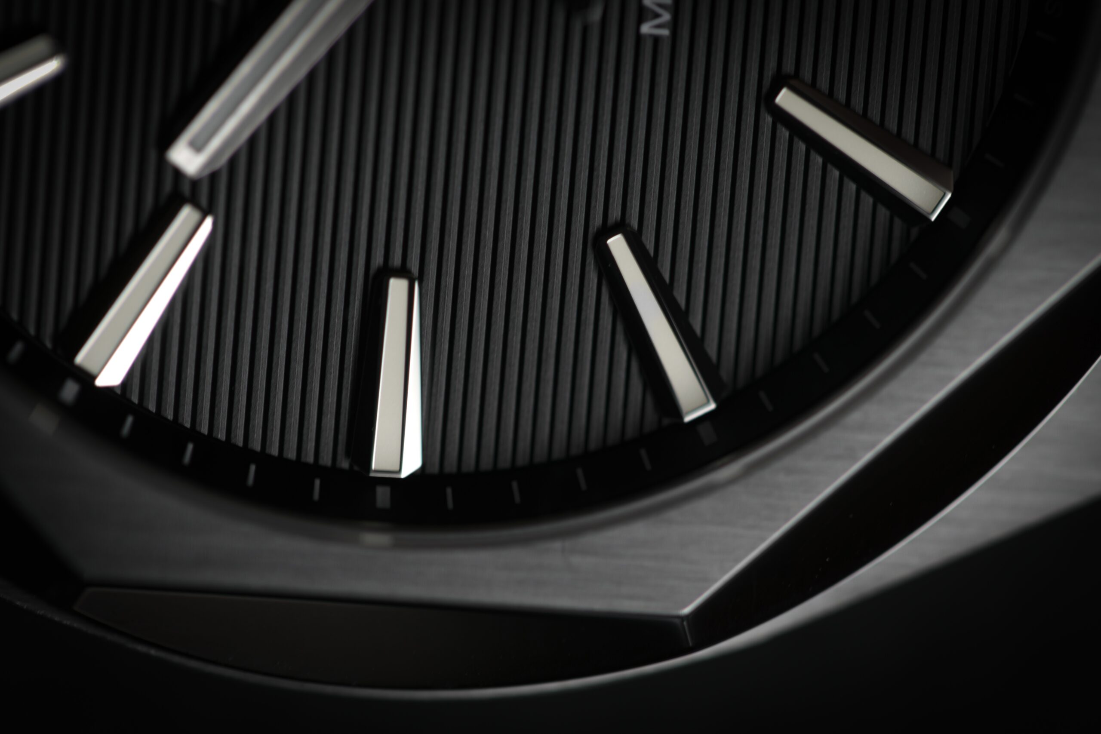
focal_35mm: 150
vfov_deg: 9.1
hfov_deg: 13.7
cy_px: 367
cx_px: 550
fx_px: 4587
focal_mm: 100
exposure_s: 1/25
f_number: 2.8
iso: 80
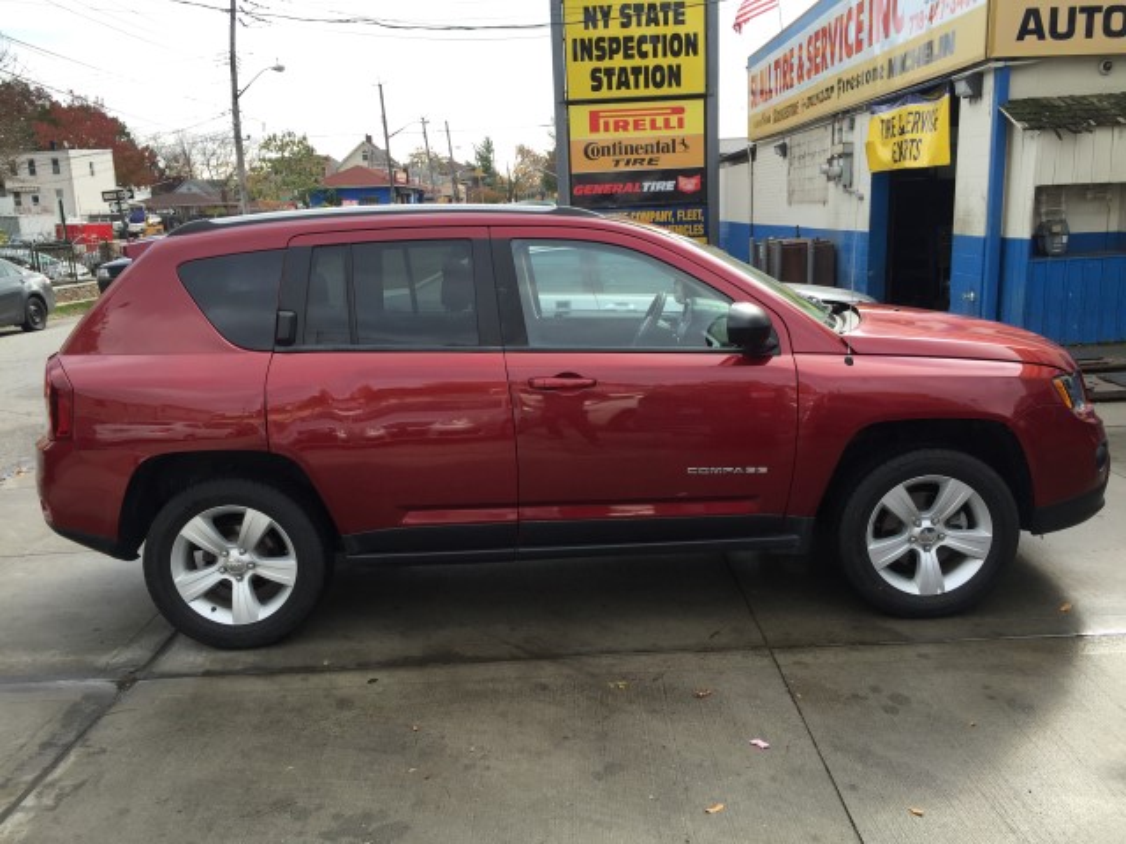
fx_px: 943
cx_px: 563
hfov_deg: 61.7
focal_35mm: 29
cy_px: 422
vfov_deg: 48.2
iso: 32
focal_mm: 4.15
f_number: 2.2
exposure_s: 1/460
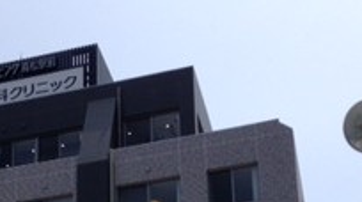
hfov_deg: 21.9
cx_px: 100
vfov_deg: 11.6
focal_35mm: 97
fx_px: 930
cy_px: 347
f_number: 2.4
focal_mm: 4.12
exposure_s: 1/2169
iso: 50
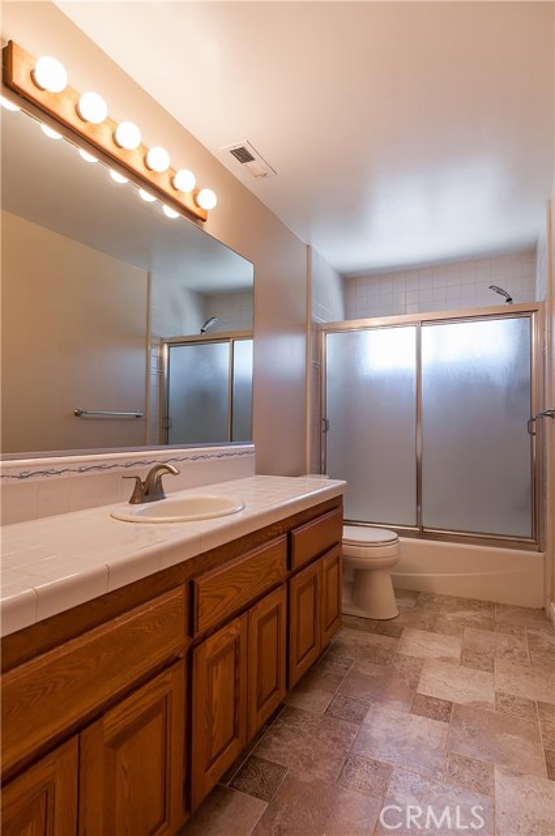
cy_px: 418
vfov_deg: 90.1
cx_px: 278
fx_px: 417
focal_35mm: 18
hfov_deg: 67.2
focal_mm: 12
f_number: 9
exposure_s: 1/15
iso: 200
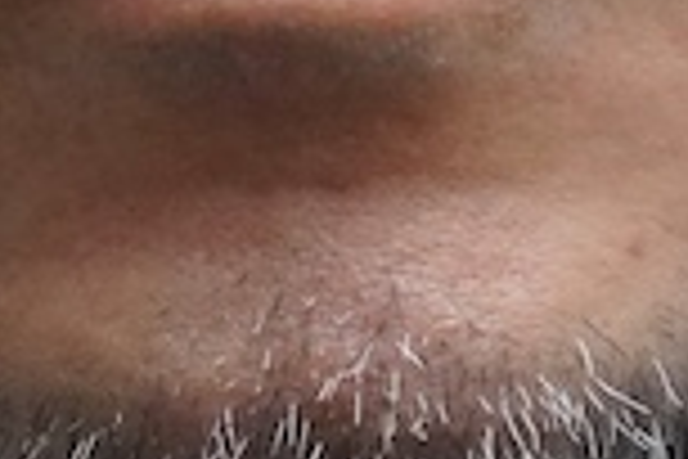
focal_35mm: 225
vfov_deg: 5.8
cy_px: -776
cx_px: 589
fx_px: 4305
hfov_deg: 9.1
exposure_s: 1/160
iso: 5000
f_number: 7.1
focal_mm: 23
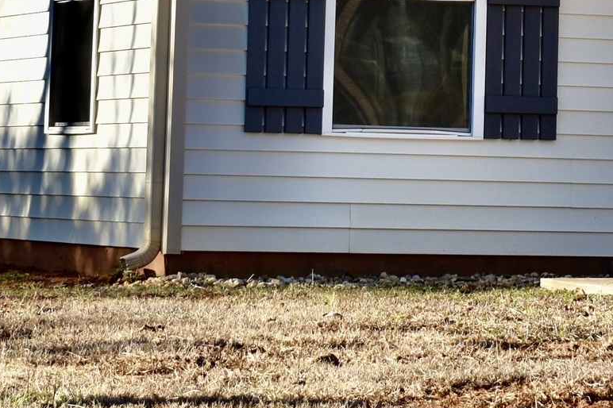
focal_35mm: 209
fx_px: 3557
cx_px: 615
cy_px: -361
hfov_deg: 9.8
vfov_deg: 6.4
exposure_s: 1/250
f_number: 8
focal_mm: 35
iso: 160
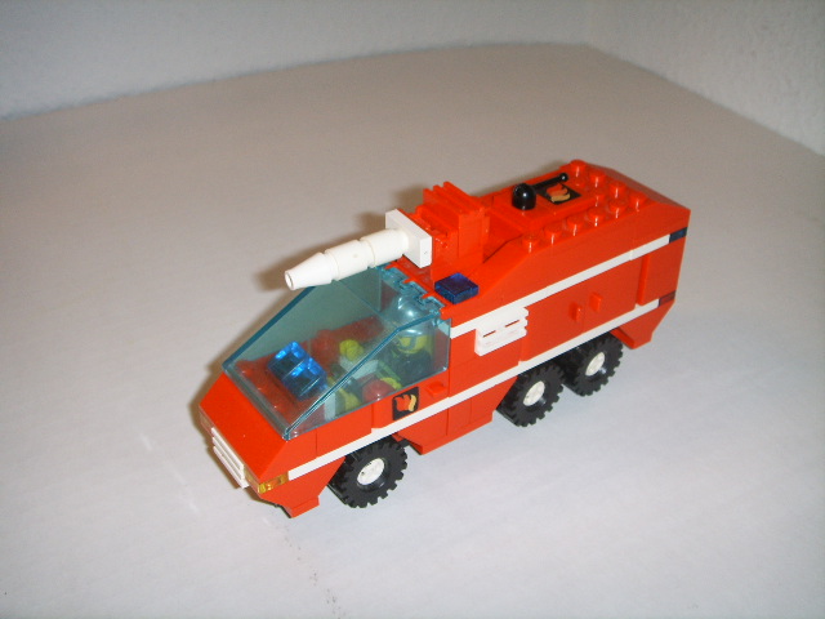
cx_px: 412
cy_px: 310
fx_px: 929
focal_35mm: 39
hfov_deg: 47.9
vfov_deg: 36.8
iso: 100
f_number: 3.5
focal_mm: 6.6
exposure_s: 1/45
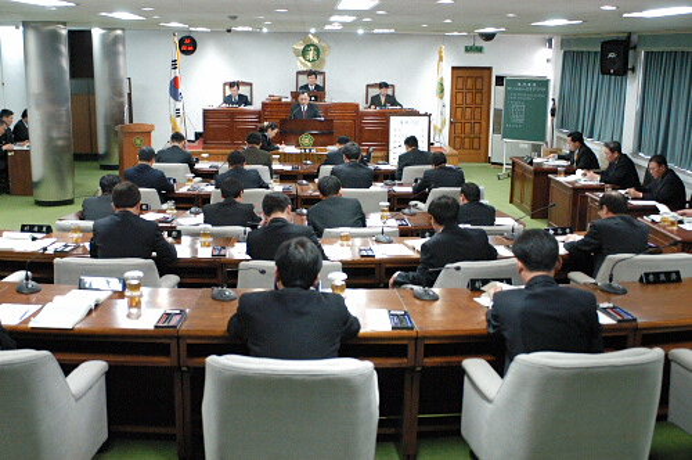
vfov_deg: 31.8
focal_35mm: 42
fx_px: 806
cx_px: 346
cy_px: 230
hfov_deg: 46.5
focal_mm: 28
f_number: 2.8
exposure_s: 1/160
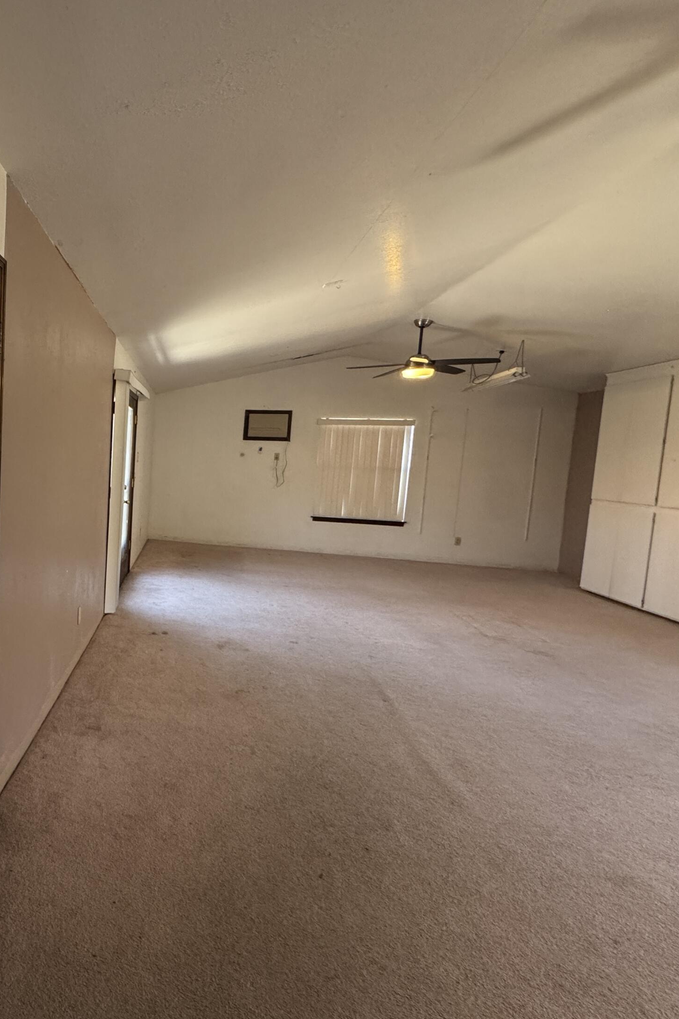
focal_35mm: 20
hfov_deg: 50.4
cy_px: 501
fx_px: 566
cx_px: 3
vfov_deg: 84.0
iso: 320
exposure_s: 1/120
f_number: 2.2
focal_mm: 2.22
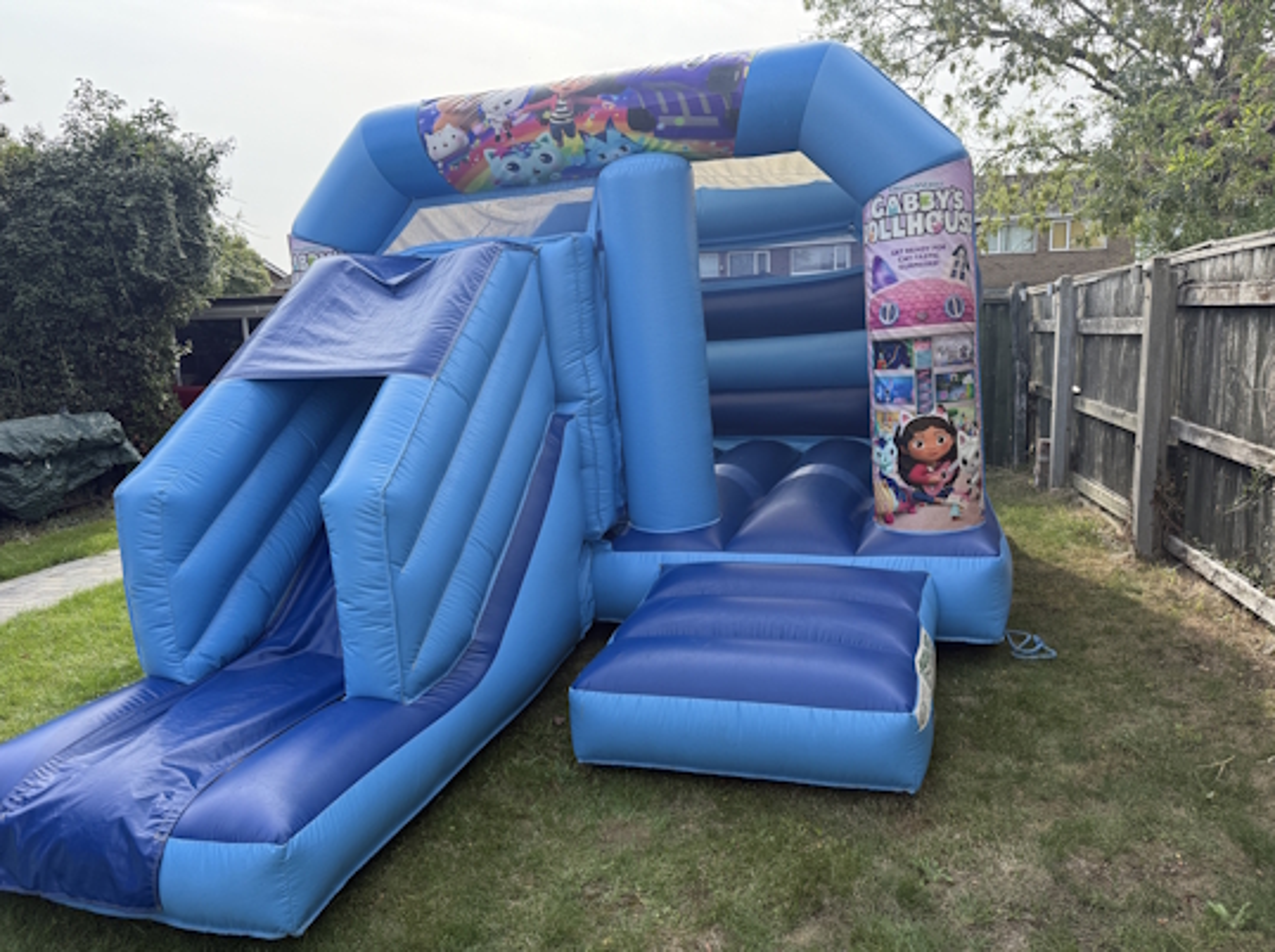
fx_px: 883
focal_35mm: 24
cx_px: 638
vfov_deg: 56.7
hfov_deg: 71.7
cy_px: 476
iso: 100
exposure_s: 1/1689
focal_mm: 6.76
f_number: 1.78
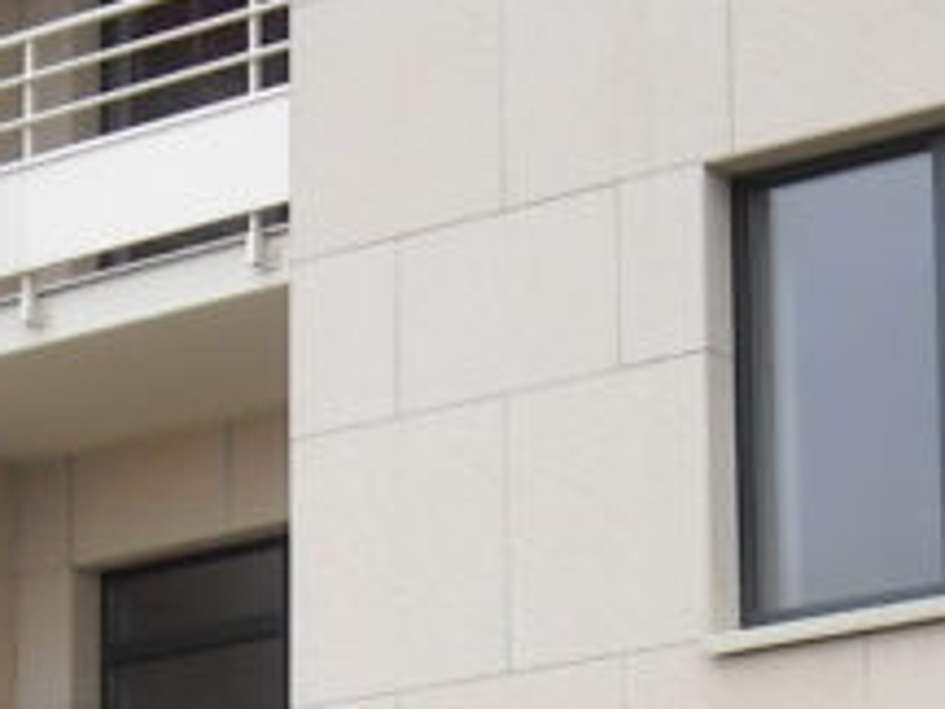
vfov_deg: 8.9
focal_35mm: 166
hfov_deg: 11.9
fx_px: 4532
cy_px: 818
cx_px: 429
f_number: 2.8
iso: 64
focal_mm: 5.7
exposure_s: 1/192
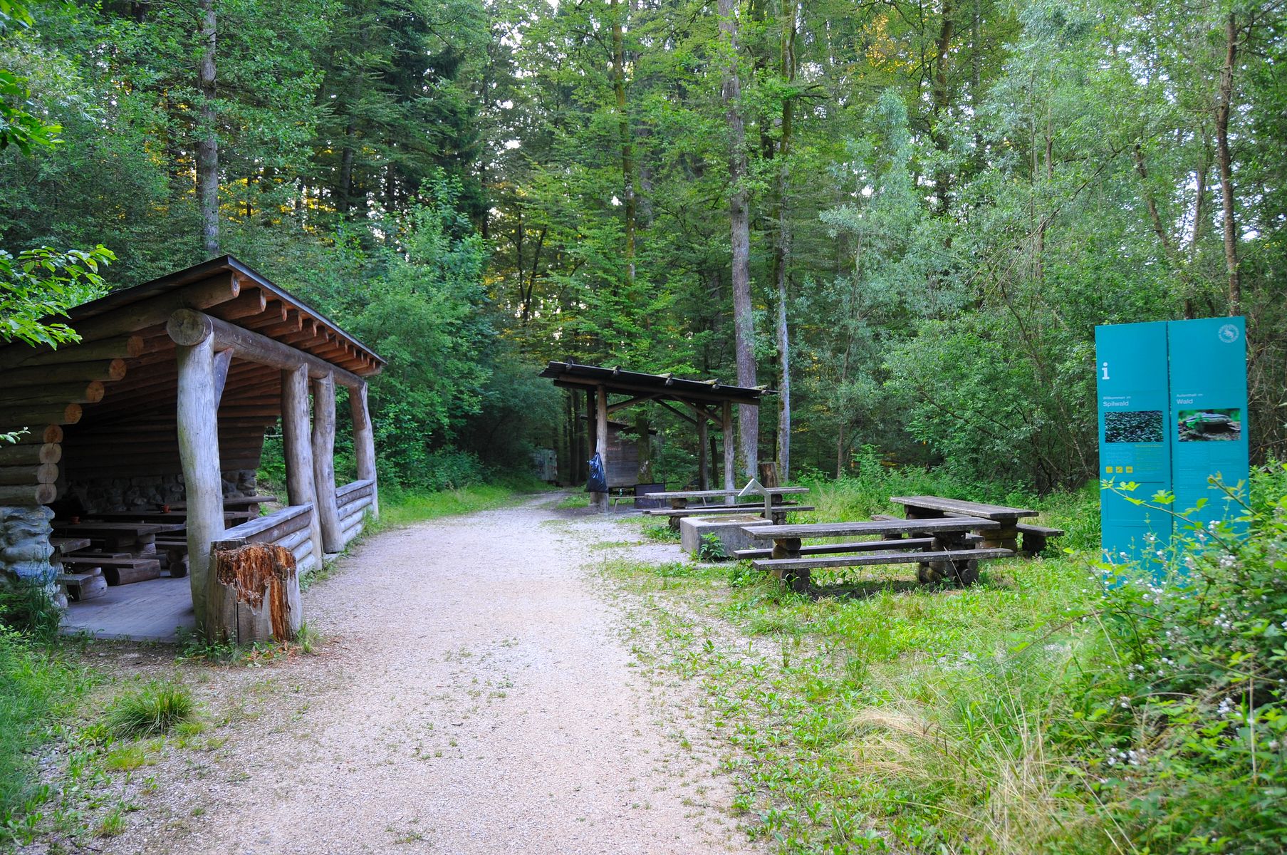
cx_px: 644
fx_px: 964
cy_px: 428
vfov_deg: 47.8
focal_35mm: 27
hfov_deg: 67.4
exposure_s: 1/30
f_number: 3.5
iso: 250
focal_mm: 18
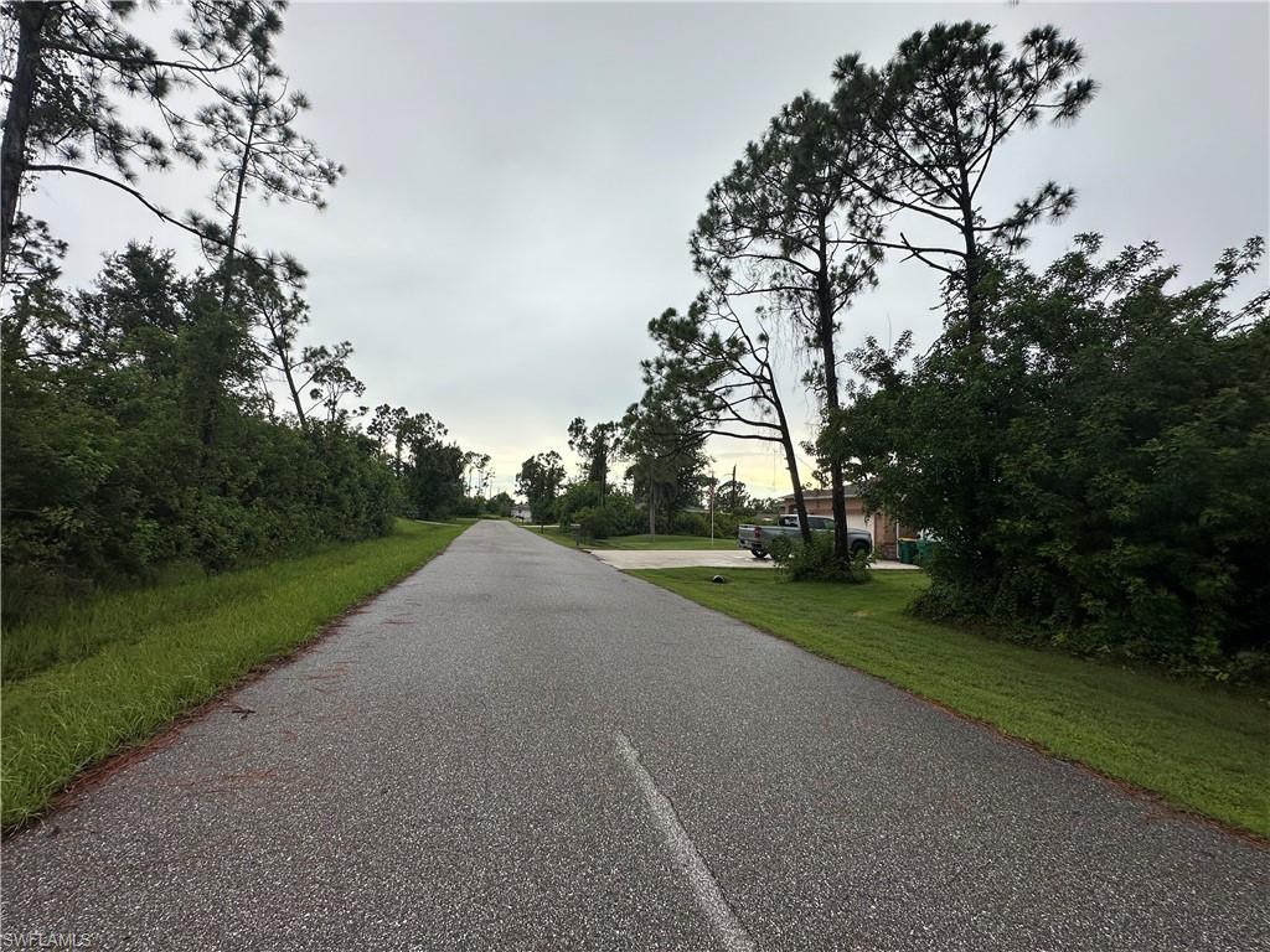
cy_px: 476
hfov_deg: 102.1
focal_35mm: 14
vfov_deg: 85.7
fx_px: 514
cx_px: 635
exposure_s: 1/443
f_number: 2.2
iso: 40
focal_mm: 2.22
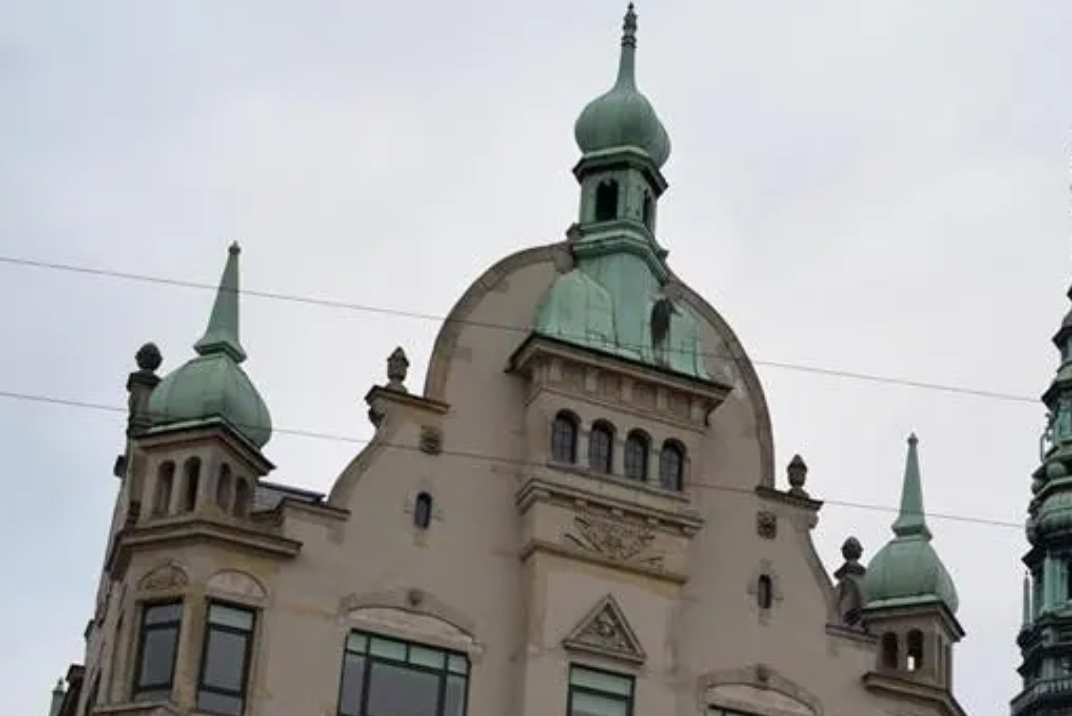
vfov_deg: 18.2
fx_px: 2177
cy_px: 710
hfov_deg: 27.3
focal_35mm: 73
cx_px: 815
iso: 400
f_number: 5
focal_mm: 23
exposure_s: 1/100
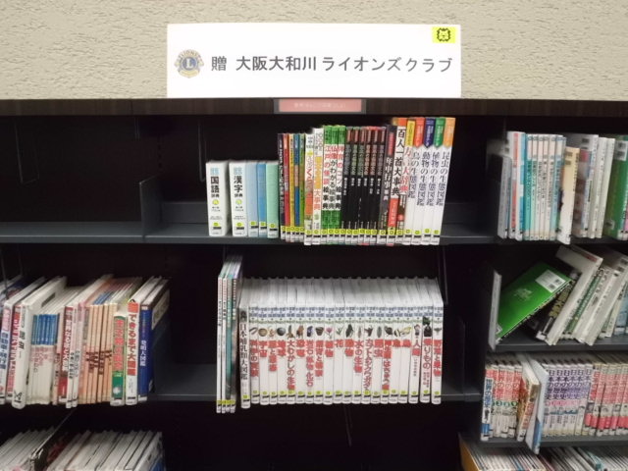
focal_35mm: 29
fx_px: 526
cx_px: 314
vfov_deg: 48.2
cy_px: 236
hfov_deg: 61.7
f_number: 3.4
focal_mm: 5.3
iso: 800
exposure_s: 1/80
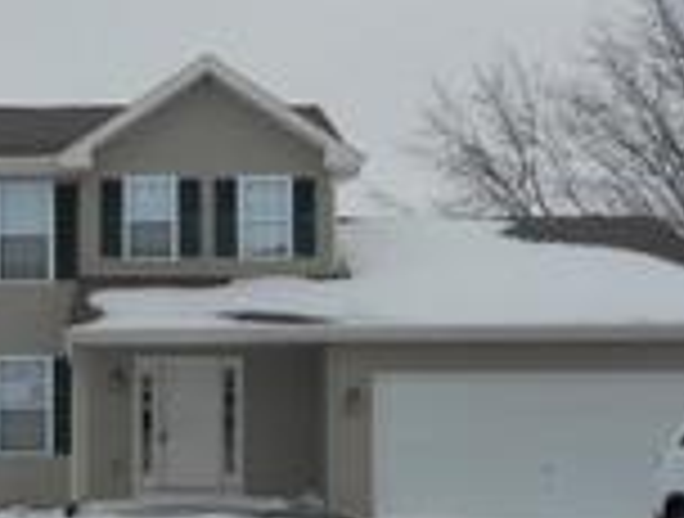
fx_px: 1170
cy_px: 396
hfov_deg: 32.0
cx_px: 166
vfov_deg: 24.6
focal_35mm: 59
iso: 80
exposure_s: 1/1250
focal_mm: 4.6
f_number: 3.2
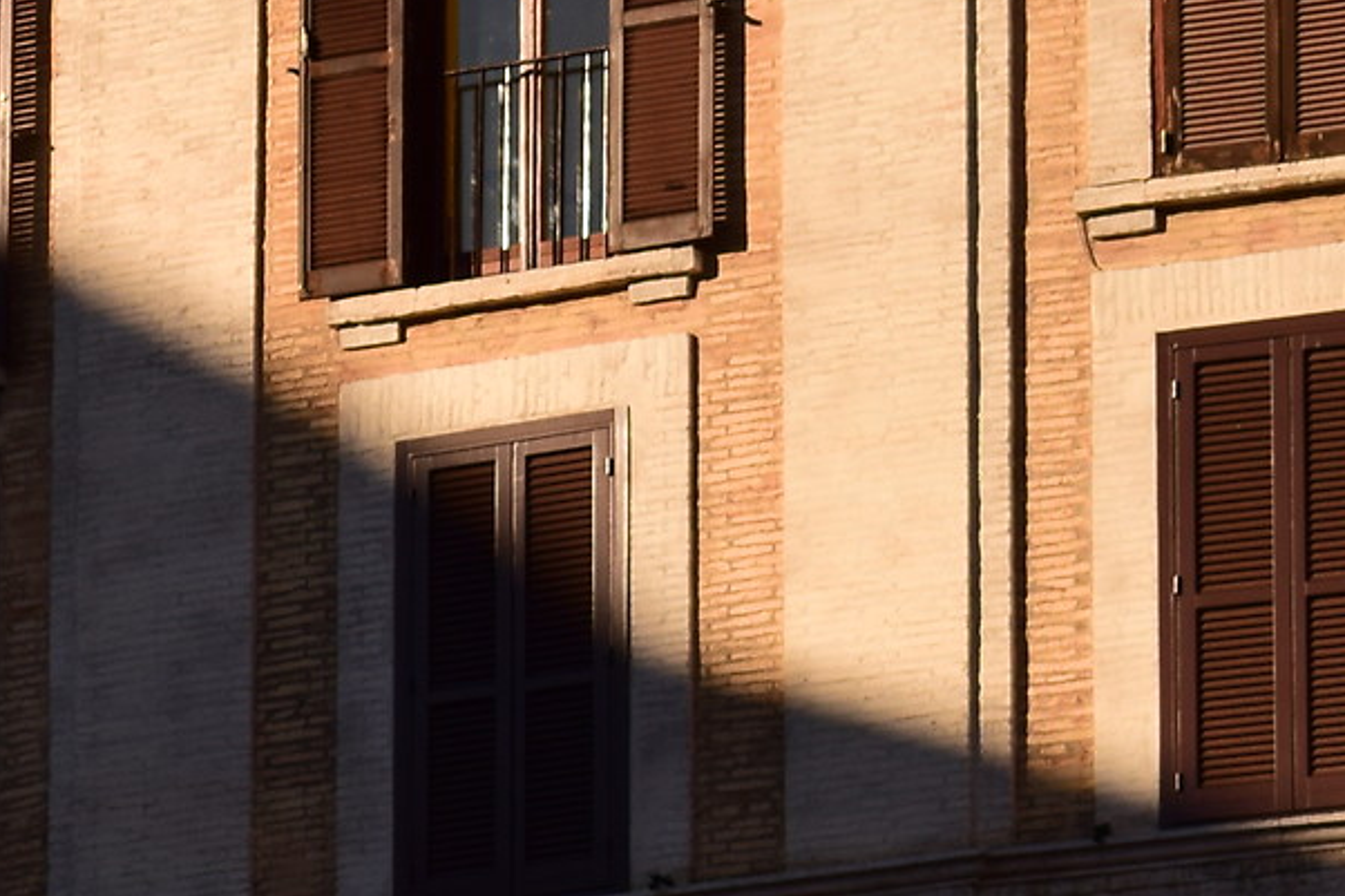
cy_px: 1076
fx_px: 12287
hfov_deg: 6.1
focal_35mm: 329
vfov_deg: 4.2
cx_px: -1155
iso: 200
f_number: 7.1
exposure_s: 1/1000
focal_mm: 55
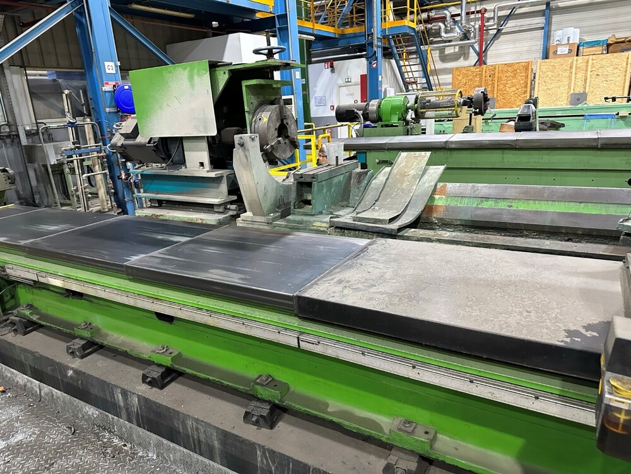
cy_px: 237
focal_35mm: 24
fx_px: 437
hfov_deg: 71.6
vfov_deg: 56.8
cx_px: 316
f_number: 1.78
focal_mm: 6.86
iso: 640
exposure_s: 1/60
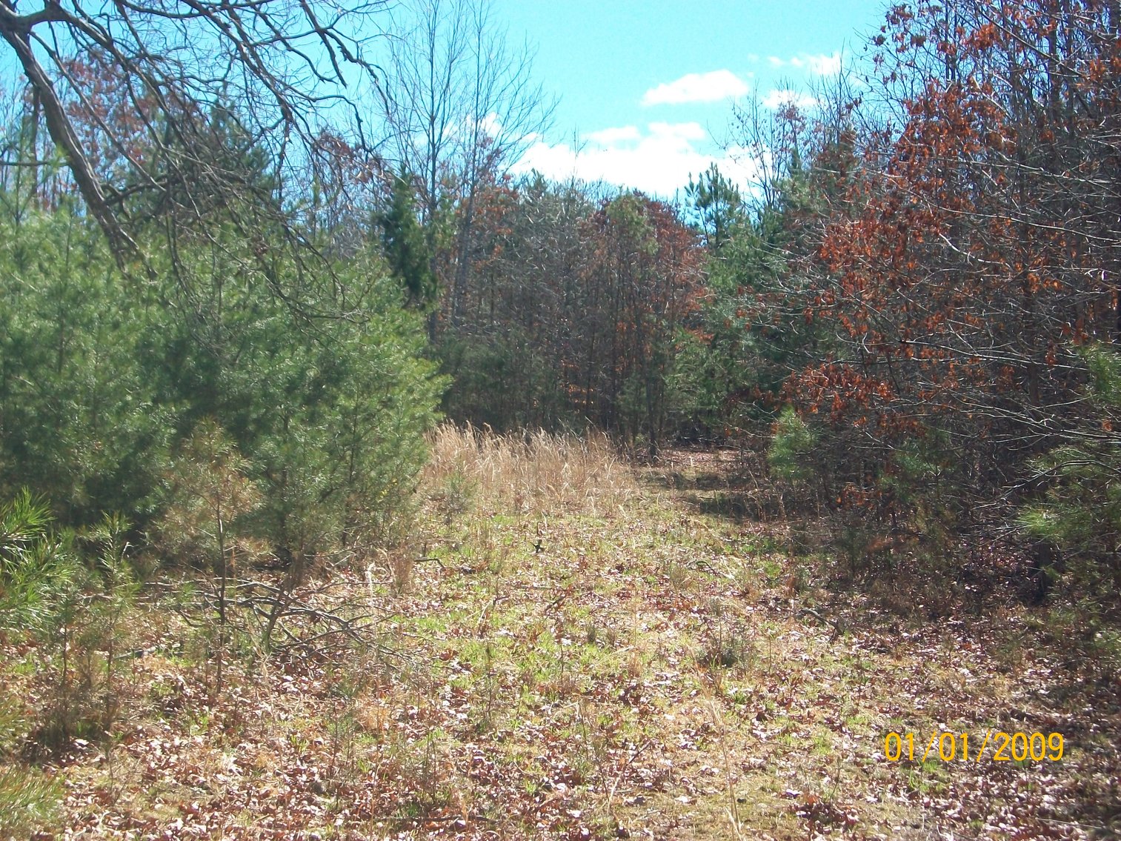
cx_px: 560
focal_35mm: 66
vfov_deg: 22.3
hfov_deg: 29.4
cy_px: 420
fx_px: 2138
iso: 80
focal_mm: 11
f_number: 4.1
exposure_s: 1/400
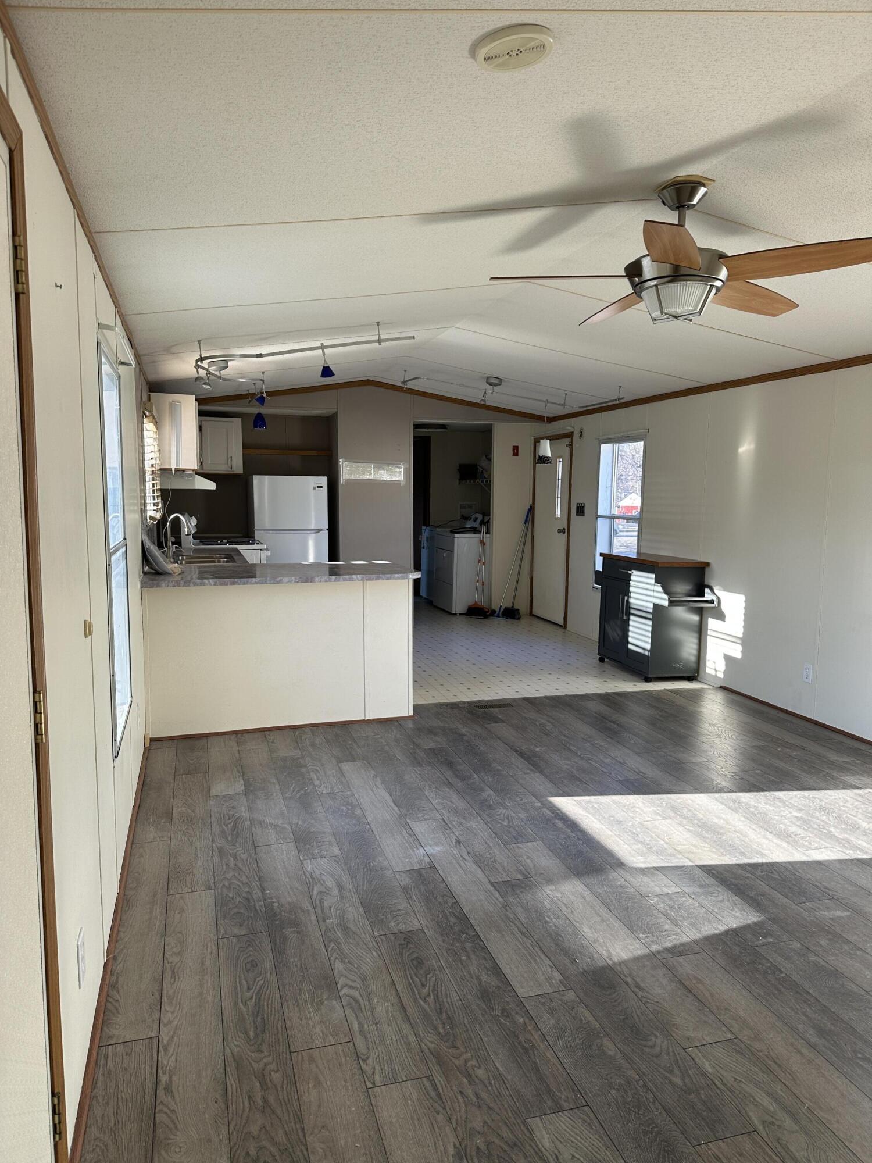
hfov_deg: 56.8
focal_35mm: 24
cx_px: 436
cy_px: 582
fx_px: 806
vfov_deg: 71.6
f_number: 1.78
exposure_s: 1/166
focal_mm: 6.86
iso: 64
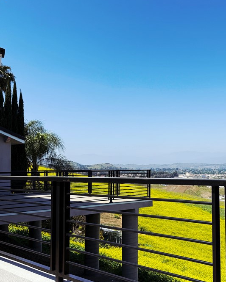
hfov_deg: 39.1
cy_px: 153
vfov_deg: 50.2
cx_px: 190
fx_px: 301
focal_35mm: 36
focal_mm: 6.76
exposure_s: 1/3333
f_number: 1.78
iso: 80
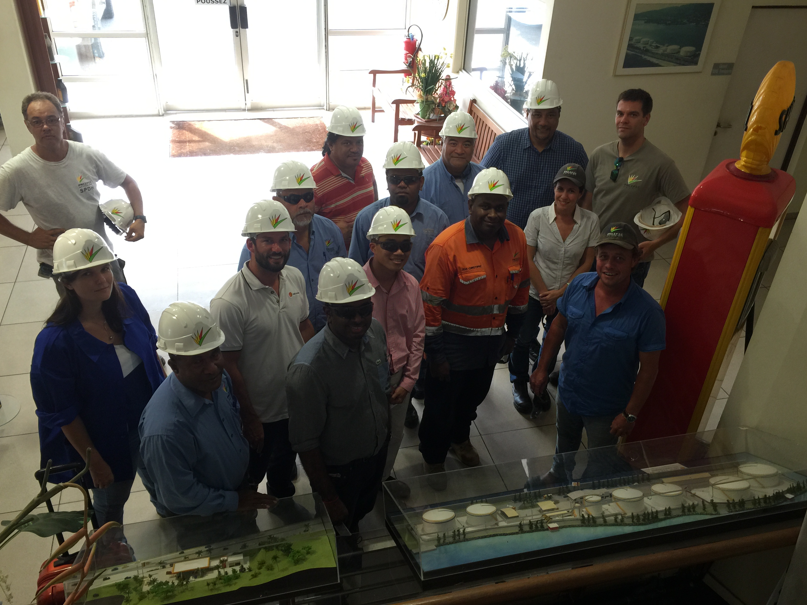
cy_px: 306
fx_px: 699
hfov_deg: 60.0
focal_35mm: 30
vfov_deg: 46.8
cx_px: 411
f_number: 2.2
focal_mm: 4.15
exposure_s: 1/15
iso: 32
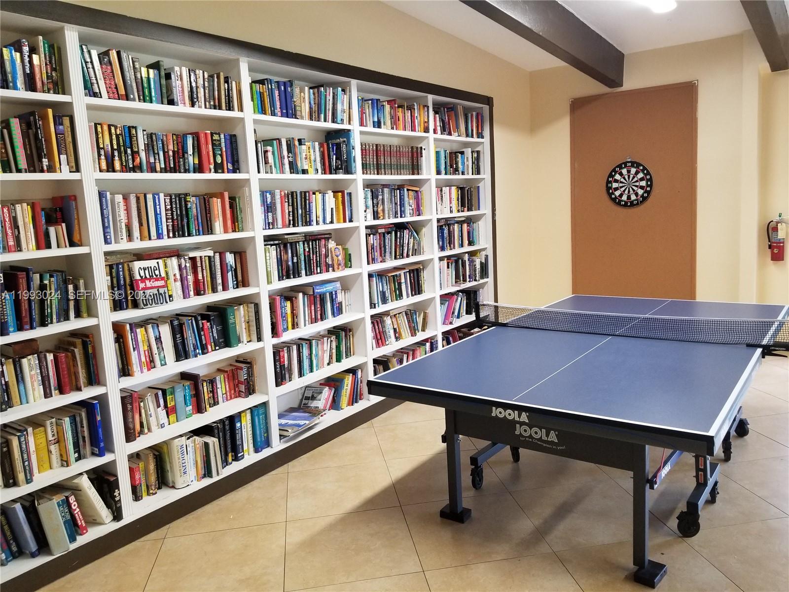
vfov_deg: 53.1
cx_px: 394
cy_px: 296
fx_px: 593
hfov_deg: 67.3
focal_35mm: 26
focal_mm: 4.25
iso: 160
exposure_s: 1/60
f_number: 1.7
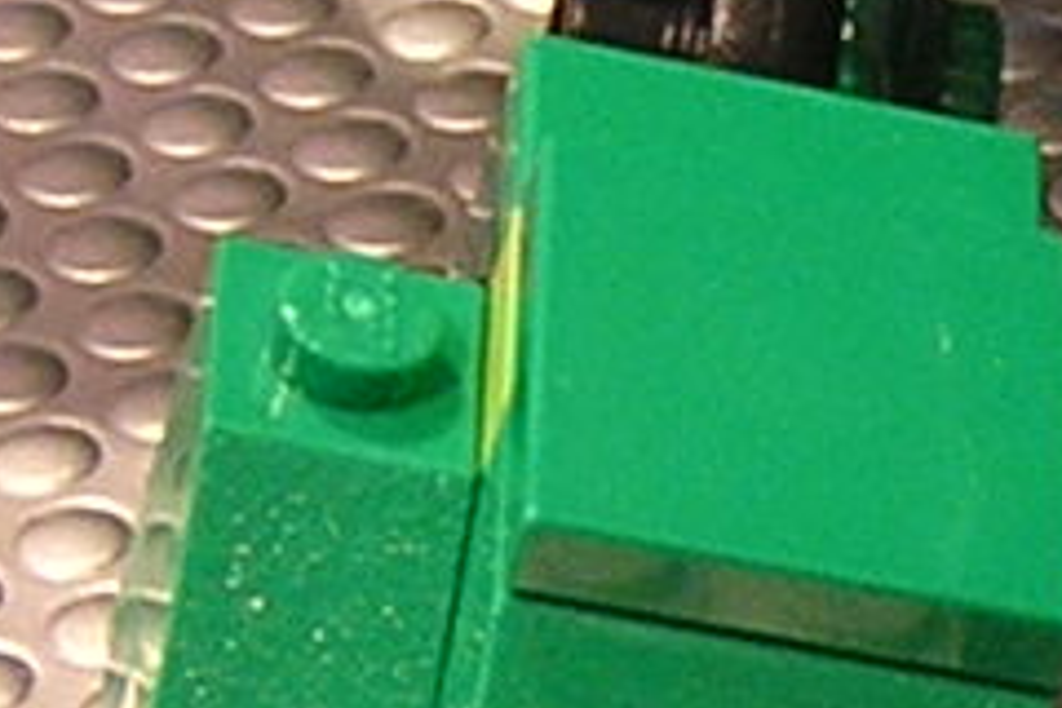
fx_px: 7374
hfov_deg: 8.2
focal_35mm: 250
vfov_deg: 5.5
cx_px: 1177
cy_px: 146
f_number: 2.6
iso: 226
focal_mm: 4.7
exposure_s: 1/3.6
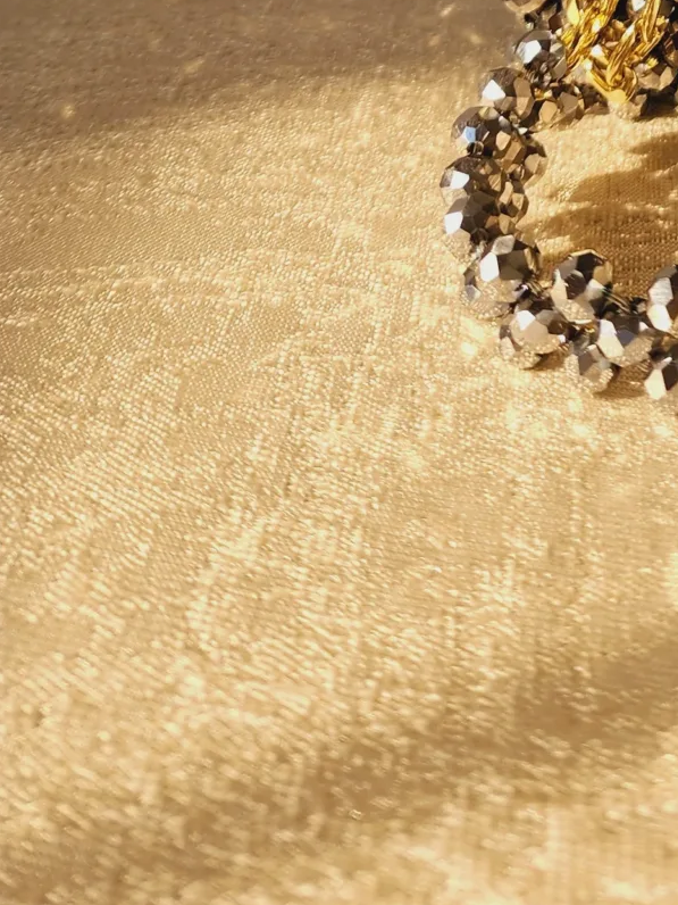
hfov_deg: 17.4
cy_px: -417
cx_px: 1083
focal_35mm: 74
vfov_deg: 22.2
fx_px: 1933
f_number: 1.8
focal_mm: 6.4
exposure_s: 1/180
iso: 16
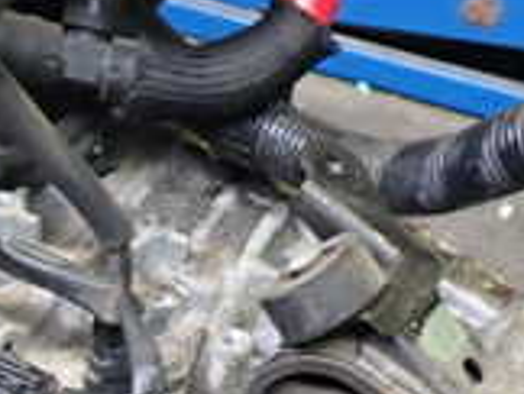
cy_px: 546
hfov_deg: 17.6
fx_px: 1683
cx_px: 107
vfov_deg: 12.8
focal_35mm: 111
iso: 320
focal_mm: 5.4
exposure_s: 1/30
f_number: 2.3
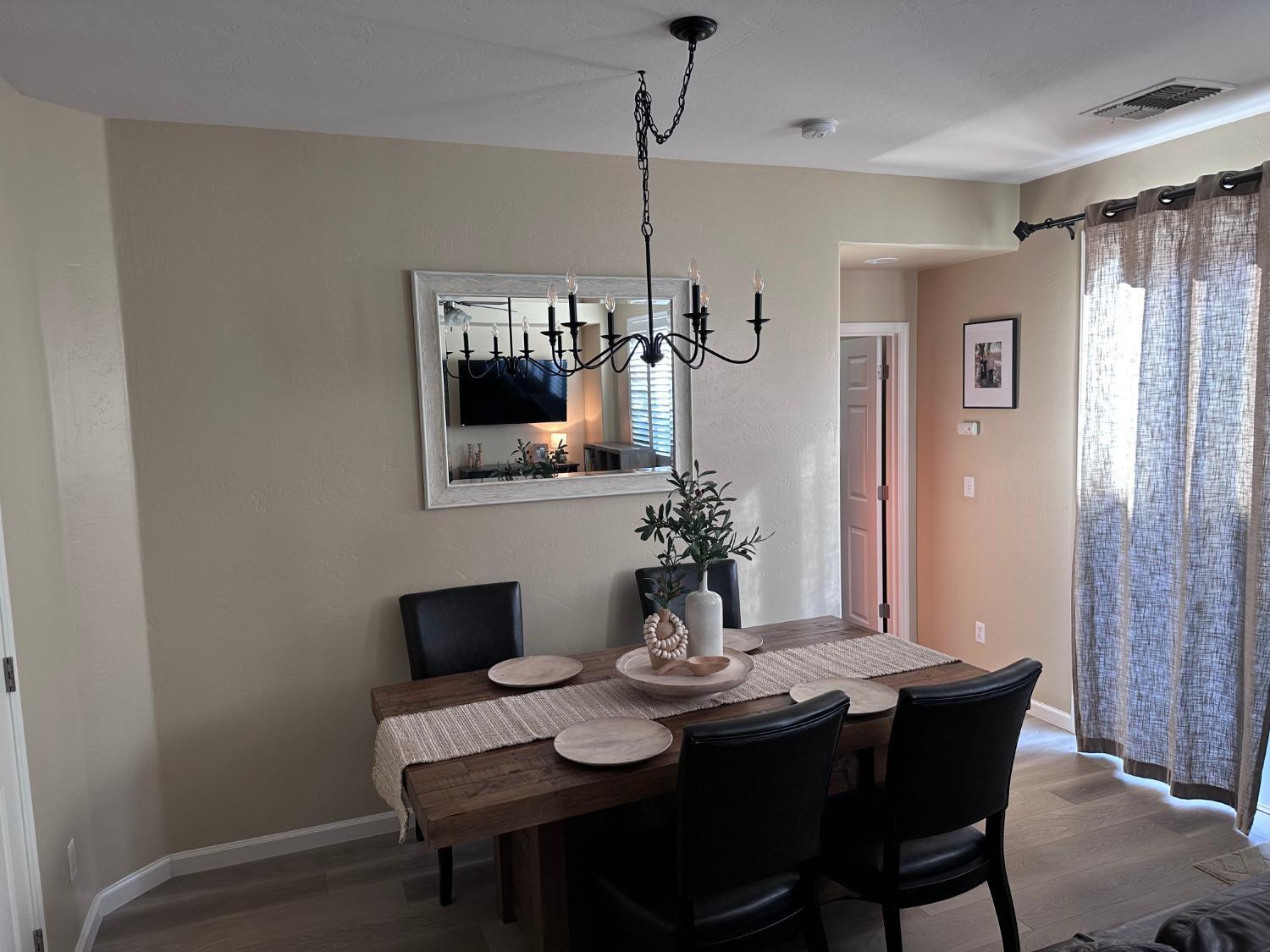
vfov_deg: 56.8
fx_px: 881
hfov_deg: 71.6
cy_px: 476
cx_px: 635
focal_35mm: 24
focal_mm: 6.86
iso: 160
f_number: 1.78
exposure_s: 1/60
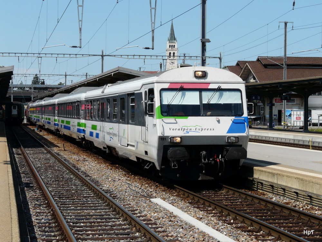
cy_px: 121
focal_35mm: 87
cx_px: 161
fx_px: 809
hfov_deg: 22.5
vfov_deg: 17.0
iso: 100
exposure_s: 1/400
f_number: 6.3
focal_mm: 14.3
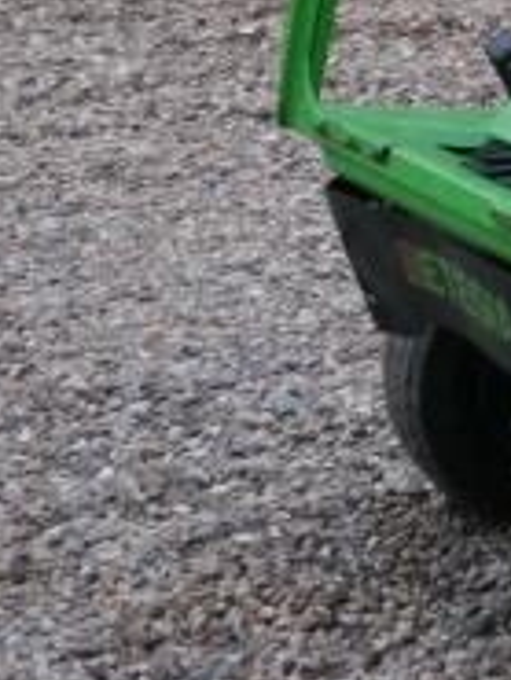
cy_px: -566
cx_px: 1379
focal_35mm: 177
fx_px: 3480
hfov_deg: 7.6
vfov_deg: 10.5
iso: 640
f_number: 3.9
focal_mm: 16
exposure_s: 1/60
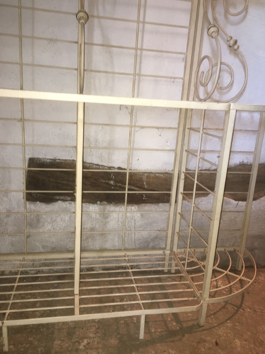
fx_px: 296
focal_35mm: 29
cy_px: 177
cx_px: 132
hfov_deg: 48.2
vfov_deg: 61.7
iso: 64
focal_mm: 4.15
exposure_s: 1/17
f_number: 2.2
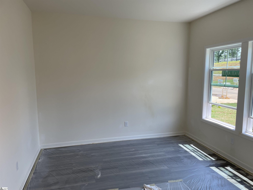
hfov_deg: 67.3
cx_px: 126
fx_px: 190
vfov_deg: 53.1
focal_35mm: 26
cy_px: 95
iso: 32
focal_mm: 4.2
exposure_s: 1/458
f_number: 1.6
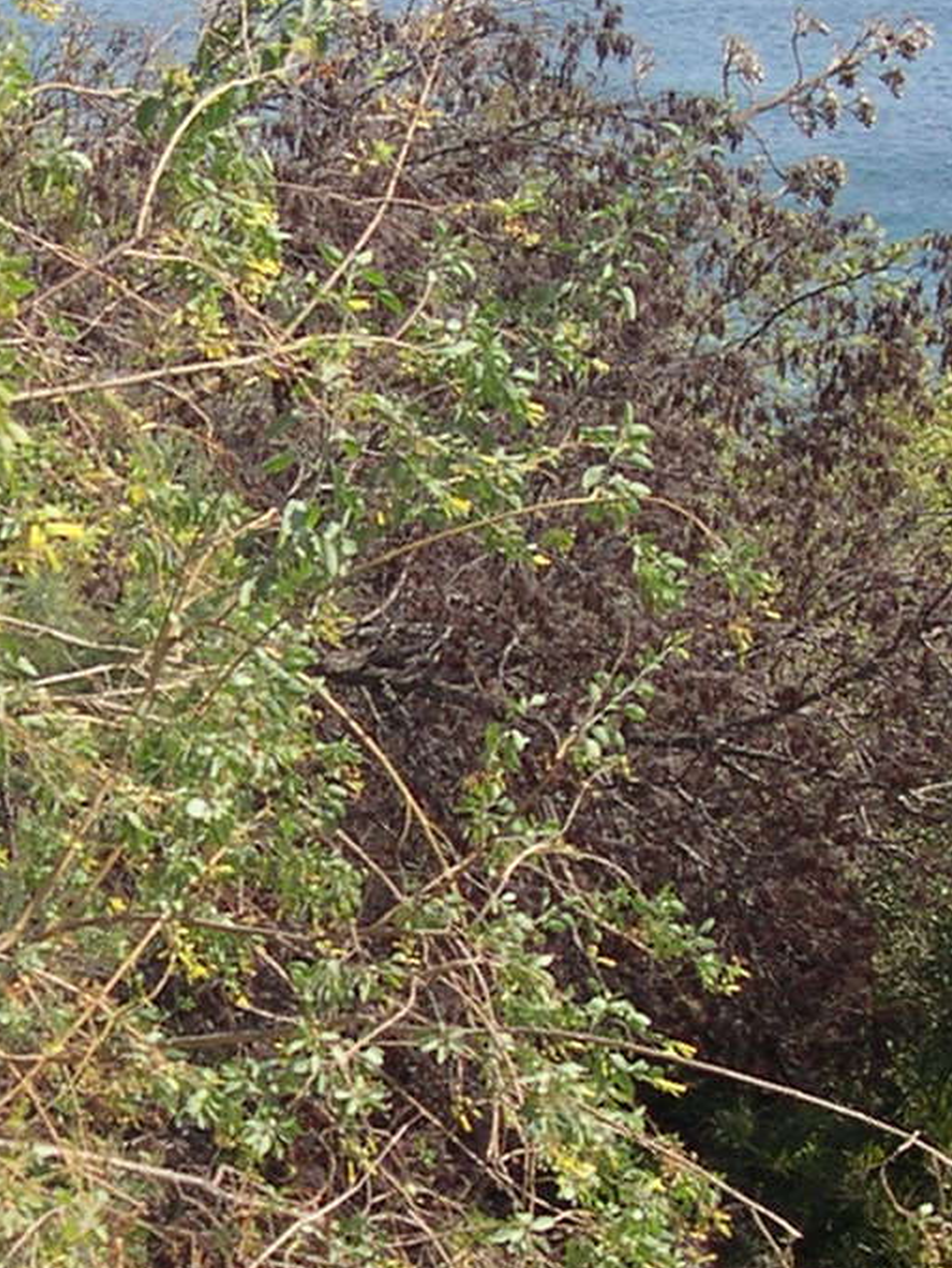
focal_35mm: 101
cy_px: 715
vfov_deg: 19.4
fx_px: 3702
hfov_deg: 14.4
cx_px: -60
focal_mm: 8
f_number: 7.6
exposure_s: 1/109
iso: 100
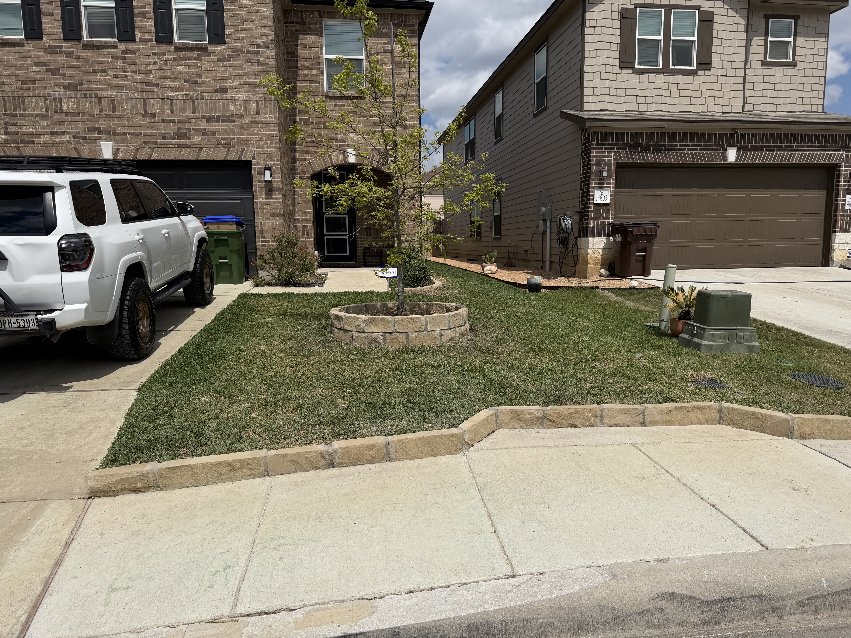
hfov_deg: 71.6
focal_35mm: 24
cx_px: 426
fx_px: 590
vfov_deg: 56.8
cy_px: 319
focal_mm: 6.76
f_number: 1.78
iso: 80
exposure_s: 1/11905
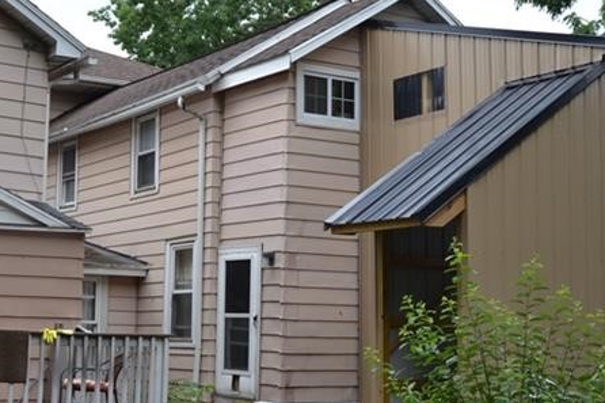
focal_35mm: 62
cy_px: 212
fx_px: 1042
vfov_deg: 21.9
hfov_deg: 31.4
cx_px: 106
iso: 100
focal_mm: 18
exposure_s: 1/200
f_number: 7.1
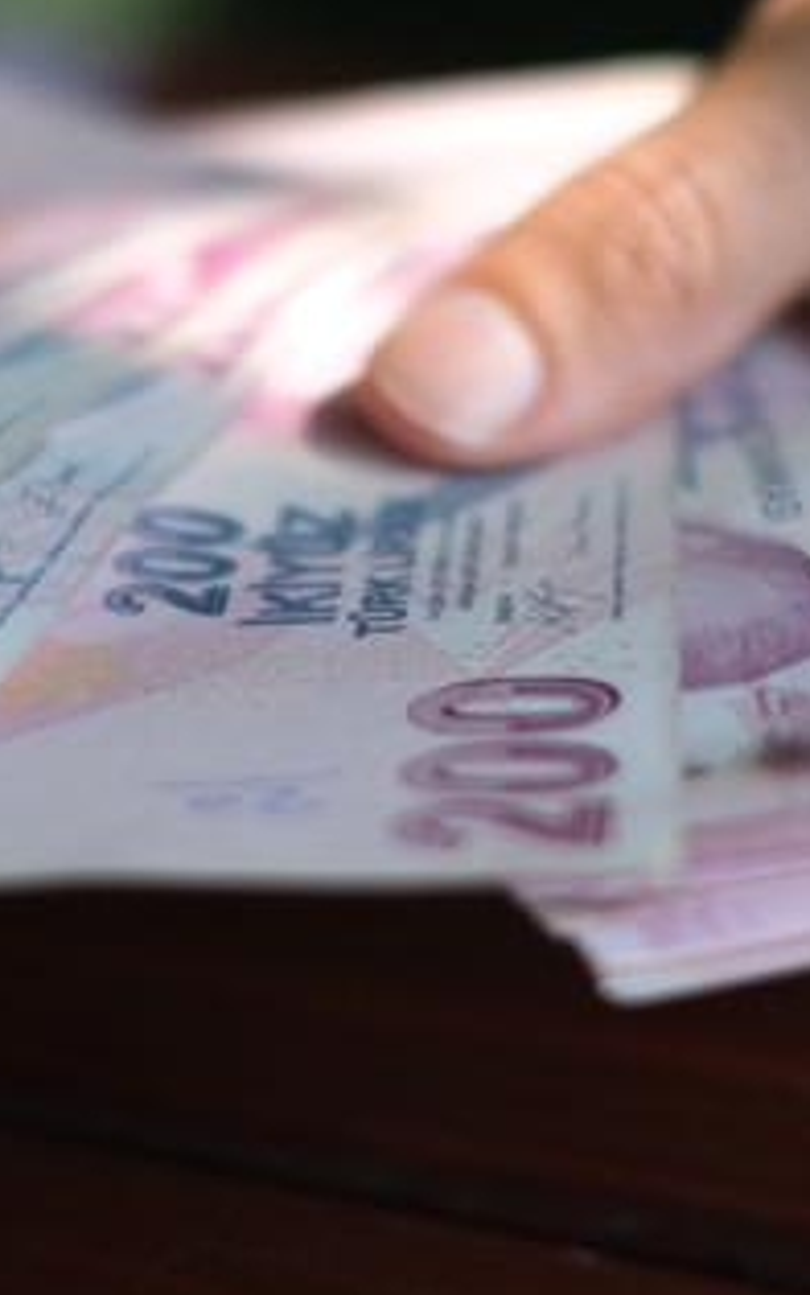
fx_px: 4378
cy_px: 623
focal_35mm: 124
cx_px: 284
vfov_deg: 16.8
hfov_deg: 10.6
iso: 160
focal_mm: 35
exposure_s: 1/1900
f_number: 1.4
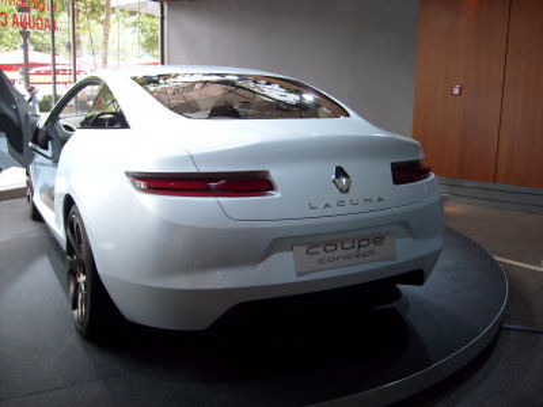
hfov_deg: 52.6
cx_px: 272
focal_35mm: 35
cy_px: 204
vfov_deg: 40.7
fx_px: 549
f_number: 2.8
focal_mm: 5.8
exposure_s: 1/60
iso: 80
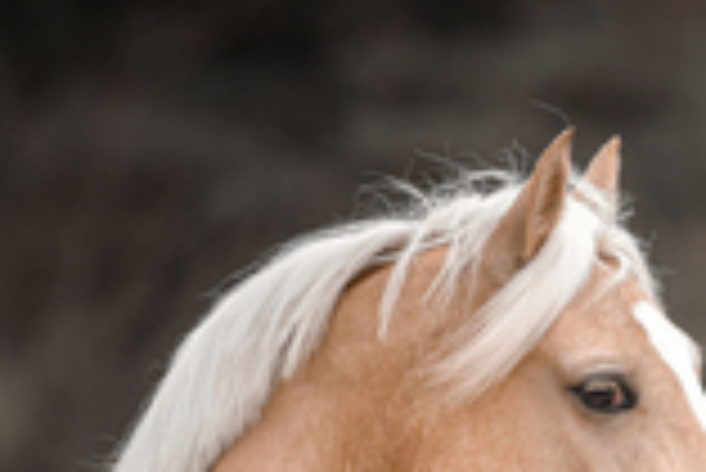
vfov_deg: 2.5
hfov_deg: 3.8
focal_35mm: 543
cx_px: 782
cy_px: 677
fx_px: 10658
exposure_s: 1/800
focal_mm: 185
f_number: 2.8
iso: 200
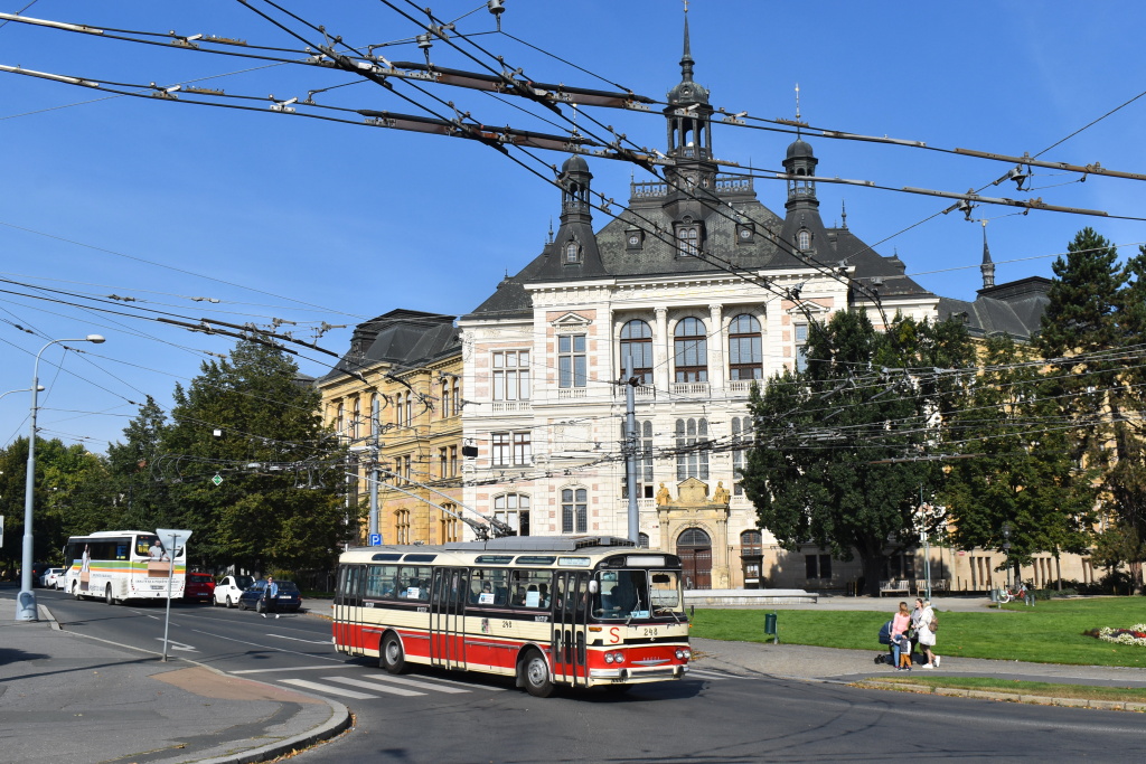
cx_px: 573
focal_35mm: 36
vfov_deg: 36.9
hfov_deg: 53.1
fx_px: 1146
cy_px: 382
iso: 200
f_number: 11
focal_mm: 24
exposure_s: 1/500
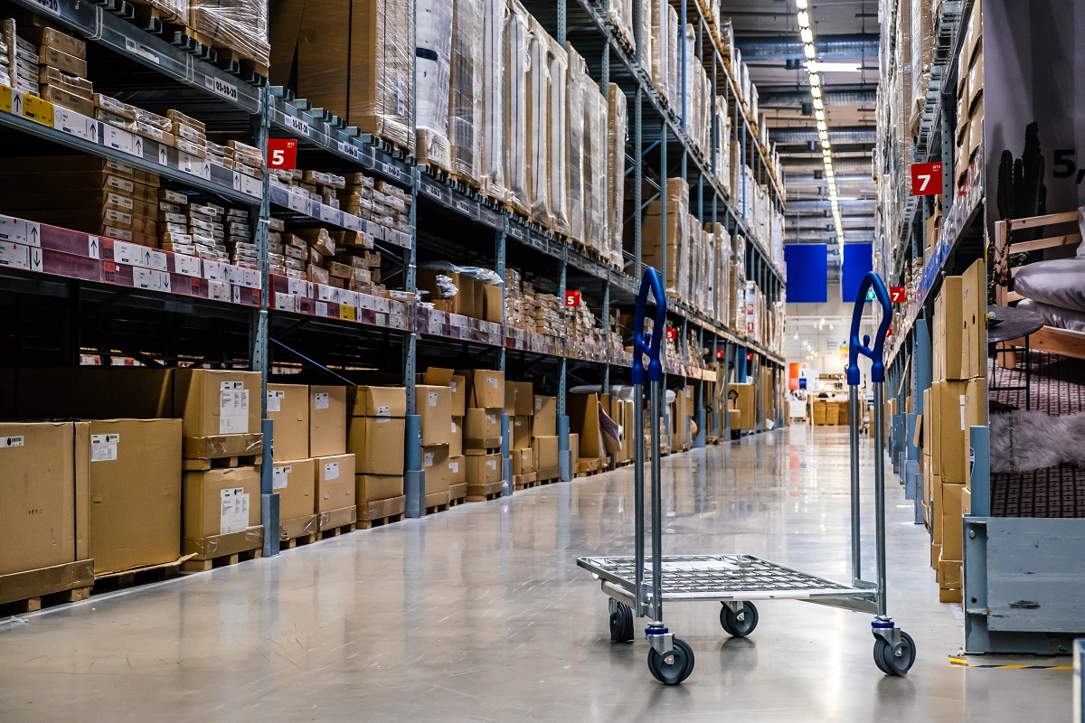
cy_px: 362
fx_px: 1688
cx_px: 542
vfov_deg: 24.2
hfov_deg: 35.6
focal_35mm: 56
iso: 500
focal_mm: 37.4
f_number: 3.6
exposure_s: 1/125
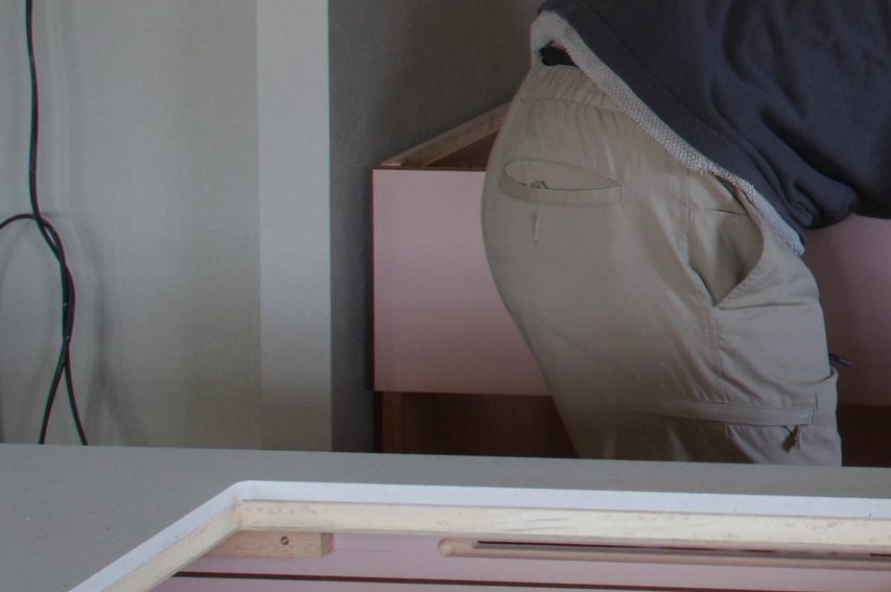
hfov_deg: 14.2
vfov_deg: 10.1
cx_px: 1323
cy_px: 20
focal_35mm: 135
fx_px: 3338
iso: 400
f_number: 9
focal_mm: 30
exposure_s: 1/15
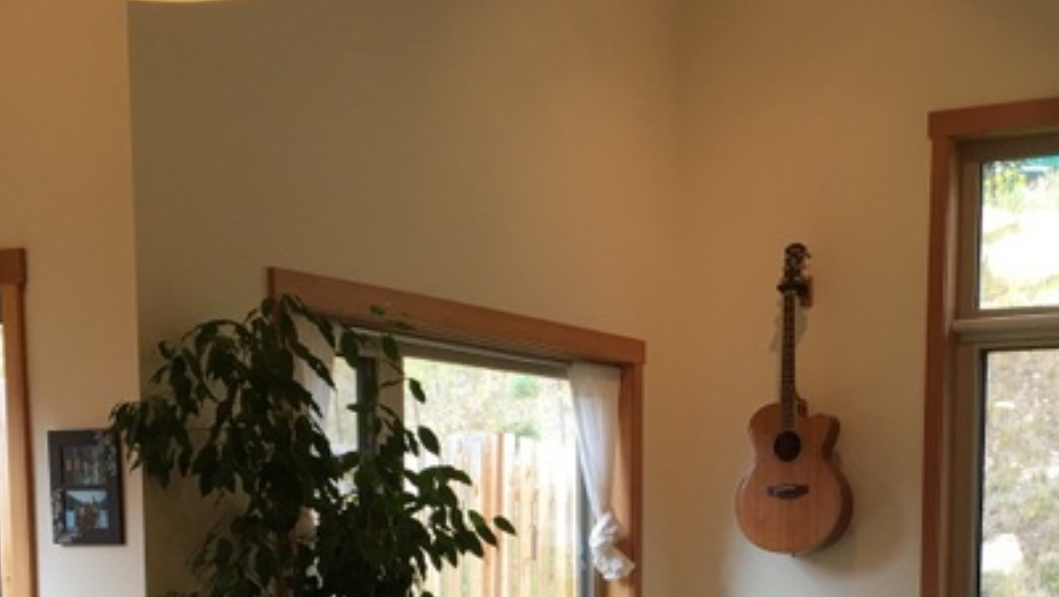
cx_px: 689
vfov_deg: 18.0
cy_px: 745
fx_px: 1770
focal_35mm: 63
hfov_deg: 33.1
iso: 32
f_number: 2.2
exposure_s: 1/40
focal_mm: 4.15
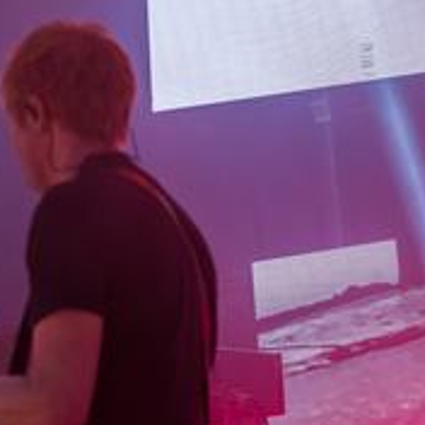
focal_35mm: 341
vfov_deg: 5.1
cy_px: 379
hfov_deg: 5.1
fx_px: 4737
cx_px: -152
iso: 1250
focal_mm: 98
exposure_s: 1/1000
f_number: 2.8
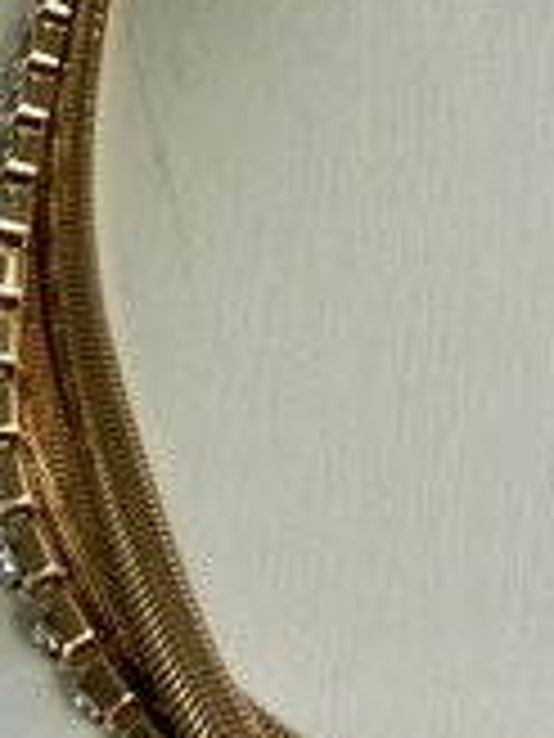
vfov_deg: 25.0
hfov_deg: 17.9
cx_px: 680
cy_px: 349
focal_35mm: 78
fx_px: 1664
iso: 40
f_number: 2.2
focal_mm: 2.22
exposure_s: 1/99
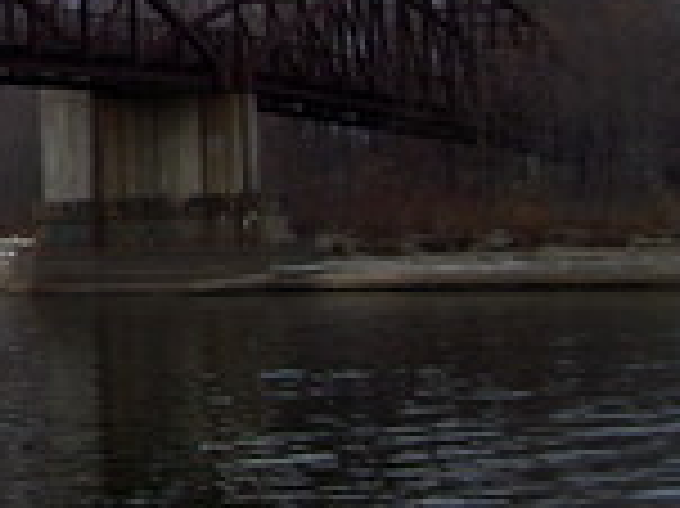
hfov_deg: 12.4
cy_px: 9
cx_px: -626
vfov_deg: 10.3
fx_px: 2807
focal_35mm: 143
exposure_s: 1/400
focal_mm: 6
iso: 80
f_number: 2.7
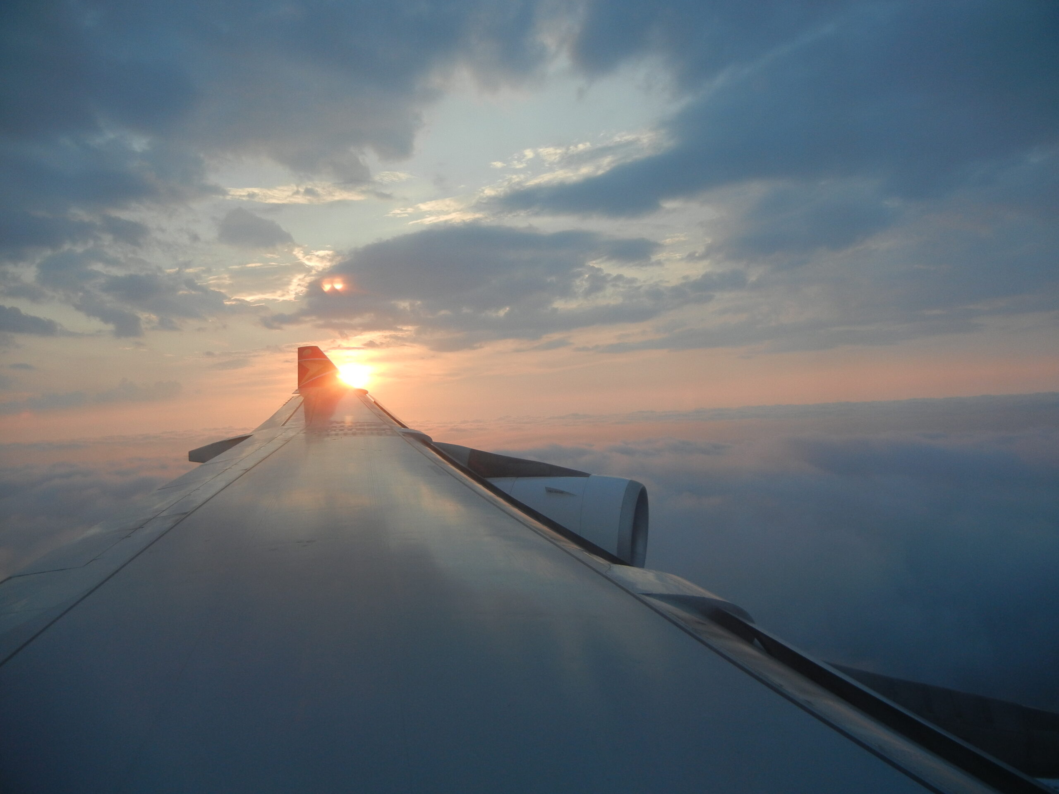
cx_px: 530
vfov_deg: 46.8
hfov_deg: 60.0
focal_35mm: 30
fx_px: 918
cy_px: 397
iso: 160
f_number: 3.5
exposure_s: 1/377
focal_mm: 5.4
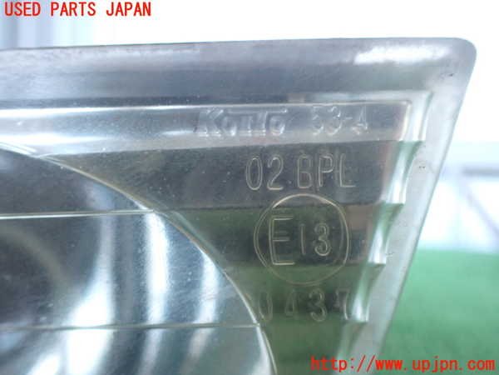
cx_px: 250
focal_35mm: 30
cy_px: 188
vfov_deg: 46.8
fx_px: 432
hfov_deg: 60.0
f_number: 2.3
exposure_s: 1/125
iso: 800
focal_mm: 5.4
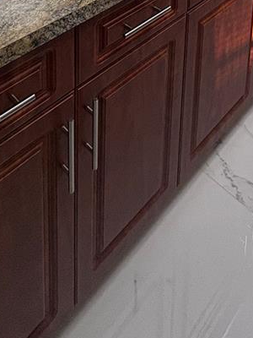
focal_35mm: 42
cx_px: 193
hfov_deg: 33.6
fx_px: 409
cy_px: -163
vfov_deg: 29.0
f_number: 2.2
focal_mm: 2.22
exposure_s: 1/120
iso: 160
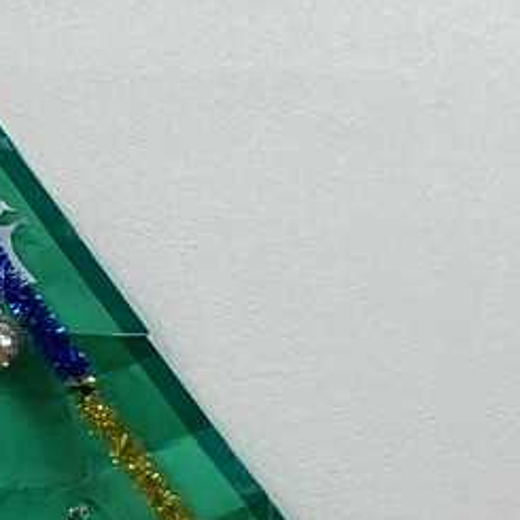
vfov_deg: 12.2
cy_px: 405
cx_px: -295
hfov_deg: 11.6
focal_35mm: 143
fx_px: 2430
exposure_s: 1/100
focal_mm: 3.3
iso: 80
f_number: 2.4
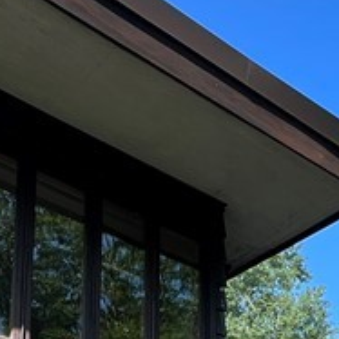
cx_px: 181
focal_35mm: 63
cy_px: 531
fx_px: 698
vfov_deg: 21.9
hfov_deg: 27.3
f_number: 1.8
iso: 32
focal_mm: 1.57
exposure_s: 1/311
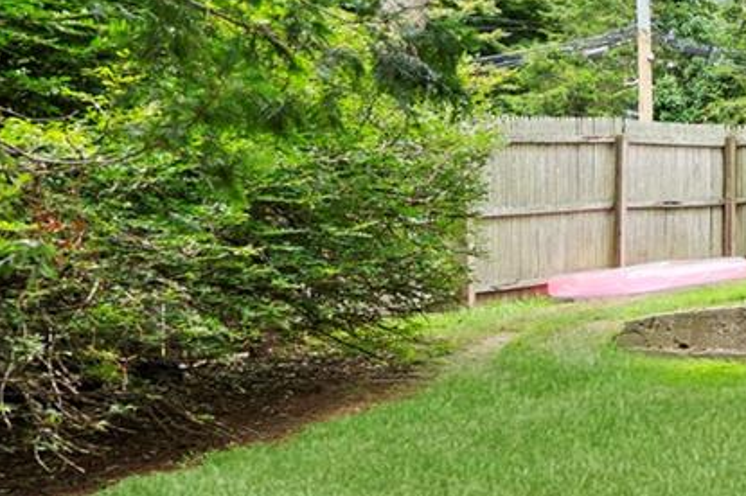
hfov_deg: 17.4
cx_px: 1537
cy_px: 297
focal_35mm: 79
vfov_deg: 17.2
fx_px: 1636
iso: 320
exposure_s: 1/200
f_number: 5.6
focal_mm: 16
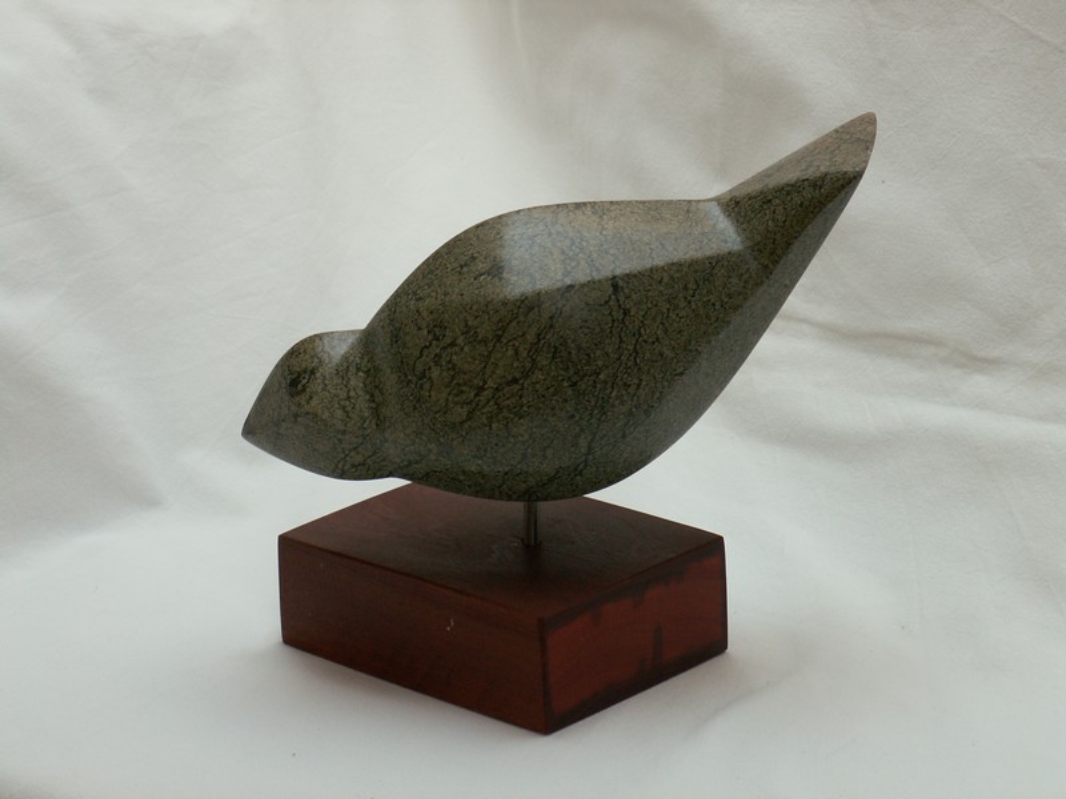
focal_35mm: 120
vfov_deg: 12.3
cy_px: 400
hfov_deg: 16.4
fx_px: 3695
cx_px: 533
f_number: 4.5
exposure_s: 1/50
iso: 50
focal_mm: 19.55
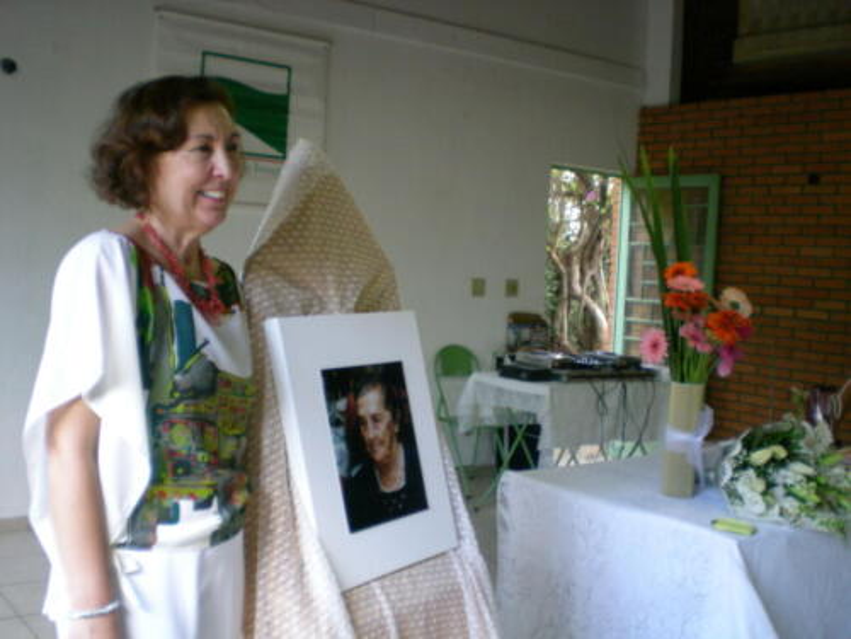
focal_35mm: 38
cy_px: 320
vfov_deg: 37.7
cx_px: 426
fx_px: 934
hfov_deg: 49.0
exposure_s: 1/35.5
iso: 200
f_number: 3.1
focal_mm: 6.3
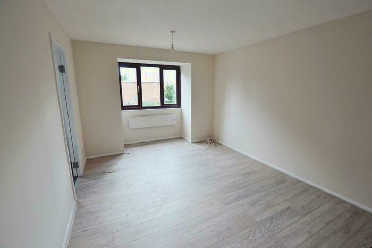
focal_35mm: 15
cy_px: 124
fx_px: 155
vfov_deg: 77.3
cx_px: 186
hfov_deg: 100.4
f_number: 5
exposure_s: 1/100
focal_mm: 10
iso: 400
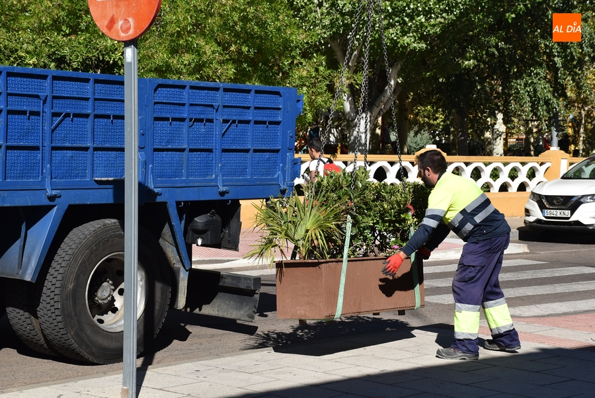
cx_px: 298
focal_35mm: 75
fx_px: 1241
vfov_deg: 18.2
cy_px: 199
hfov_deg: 27.0
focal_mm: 50
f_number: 10
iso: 200
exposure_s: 1/400
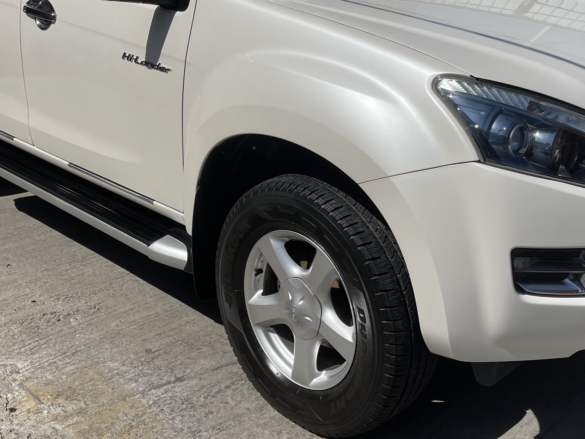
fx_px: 760
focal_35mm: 45
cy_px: 120
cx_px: 320
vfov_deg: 31.7
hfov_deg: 42.0
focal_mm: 5.1
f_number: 1.6
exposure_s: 1/9174
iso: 32
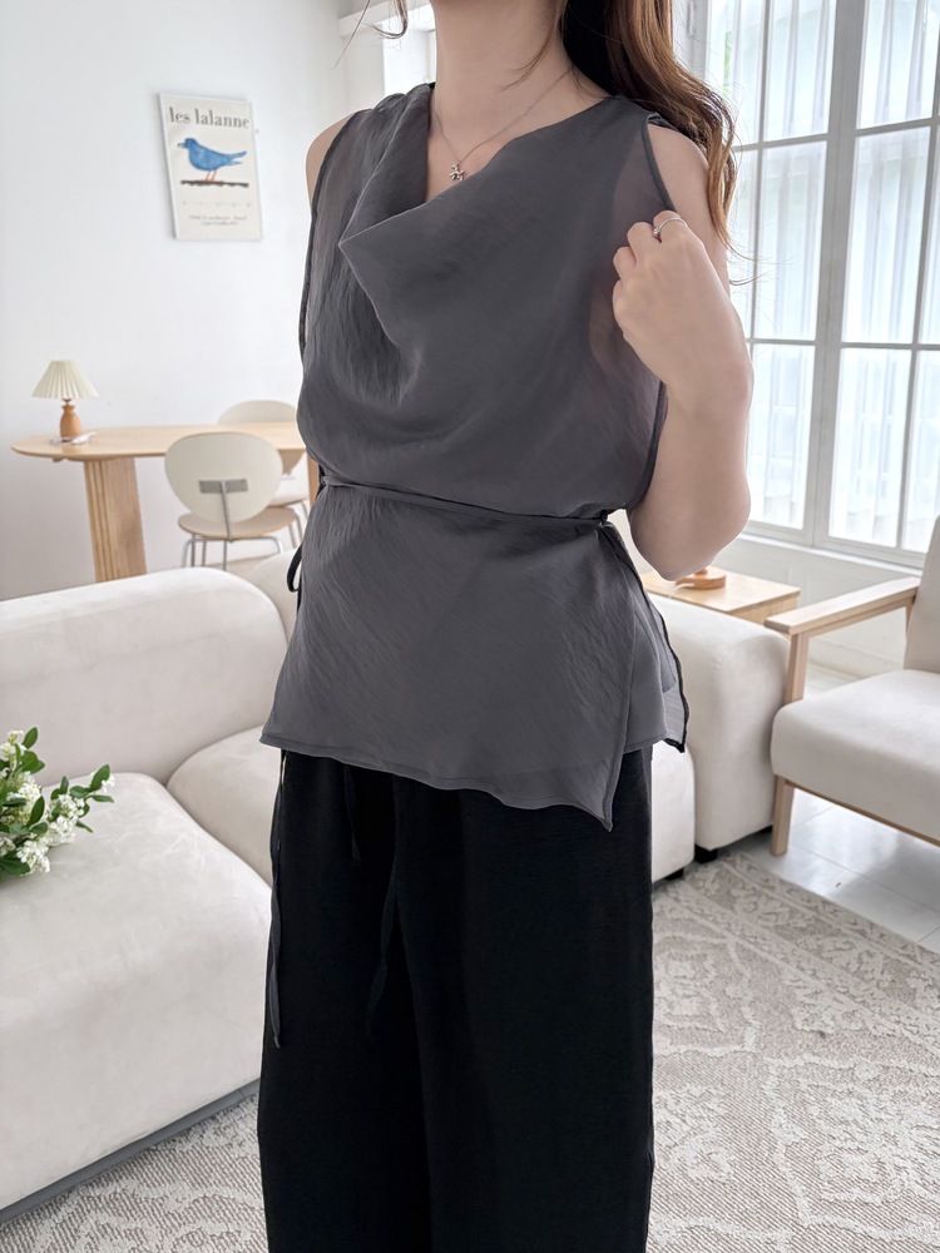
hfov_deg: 53.1
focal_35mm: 26
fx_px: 941
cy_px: 626
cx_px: 470
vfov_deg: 67.3
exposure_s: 1/120
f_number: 1.6
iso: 80
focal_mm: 5.96
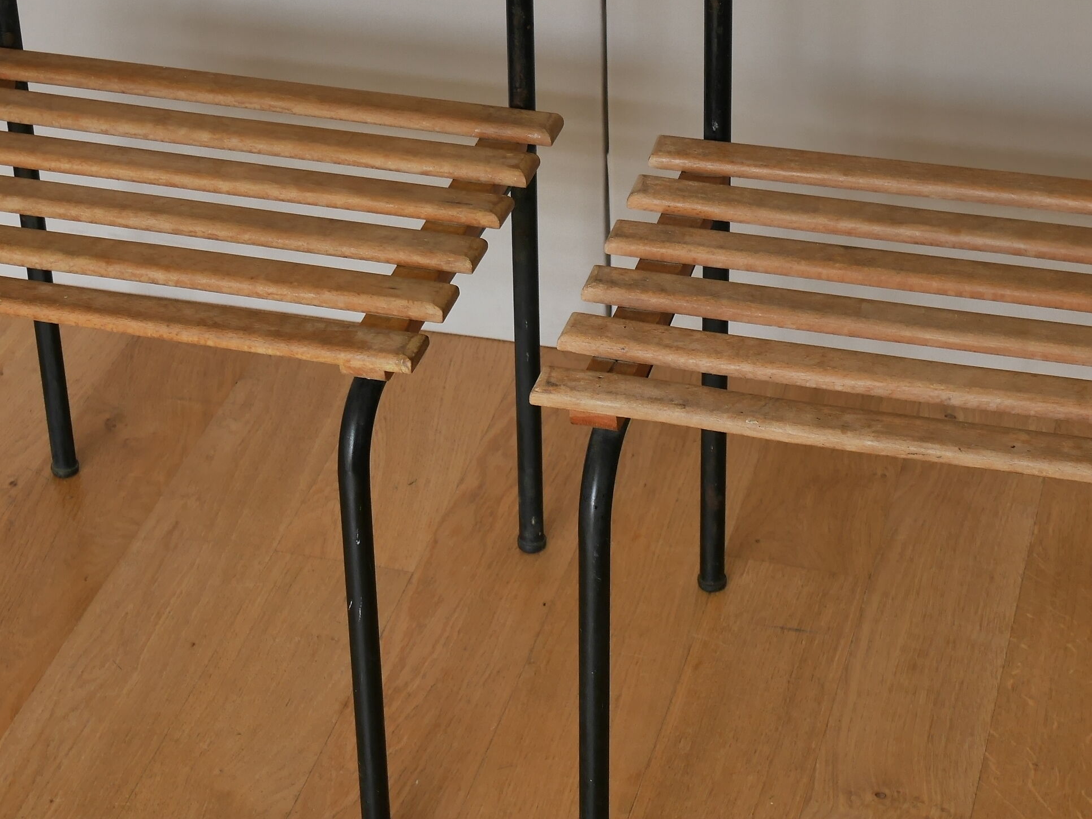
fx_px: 2745
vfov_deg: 17.0
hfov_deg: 22.5
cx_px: 579
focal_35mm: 87
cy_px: 337
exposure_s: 1/60
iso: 400
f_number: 5.3
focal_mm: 26
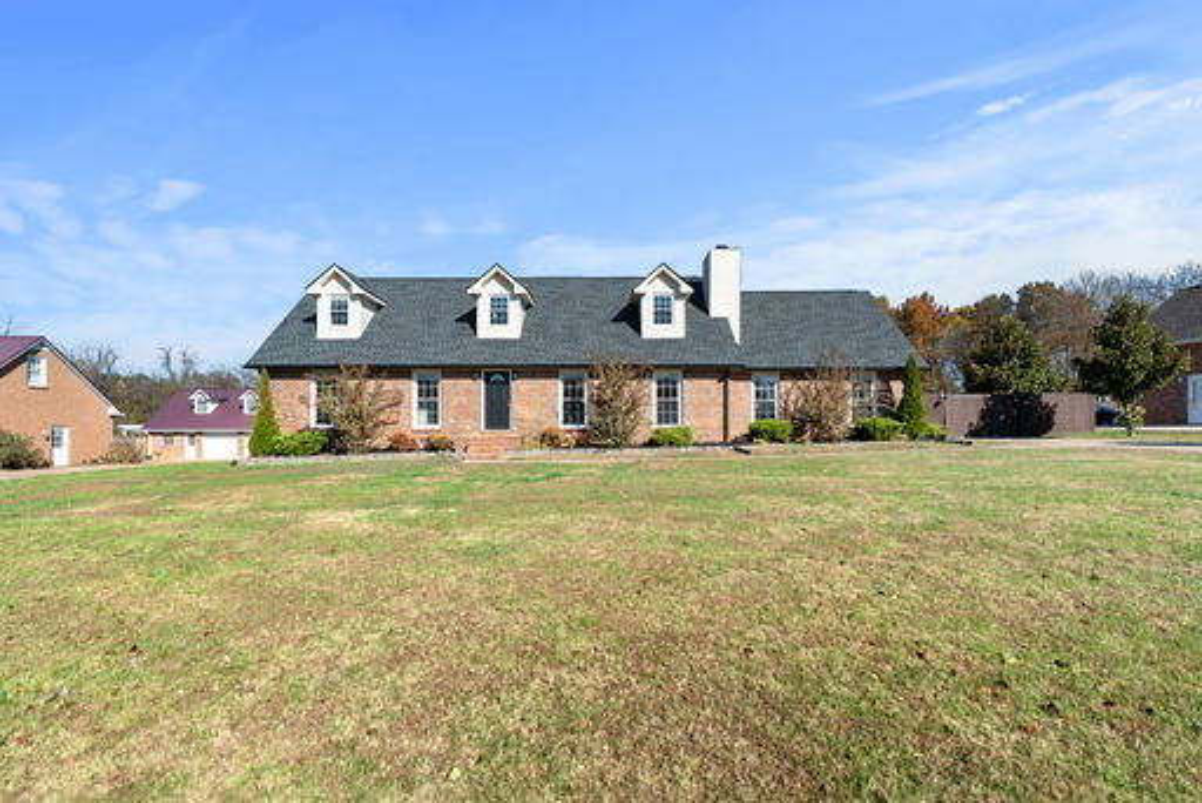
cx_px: 601
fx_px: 535
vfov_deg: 73.8
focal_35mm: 16
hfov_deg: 96.7
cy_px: 402
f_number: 8
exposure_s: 1/60
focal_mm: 16
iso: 100
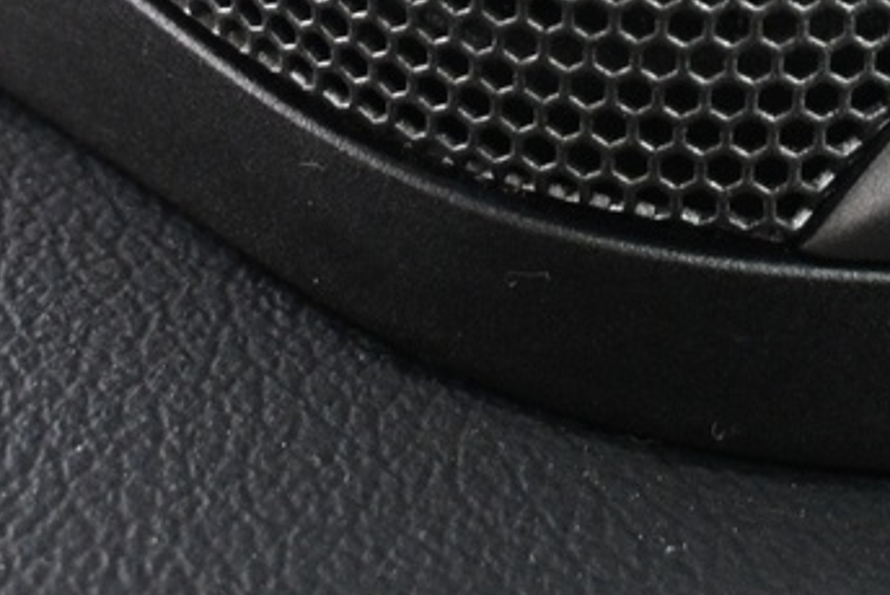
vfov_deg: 5.6
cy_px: -706
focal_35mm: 240
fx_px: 5938
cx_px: 1043
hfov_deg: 8.5
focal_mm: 34
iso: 1600
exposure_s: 1/8
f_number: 5
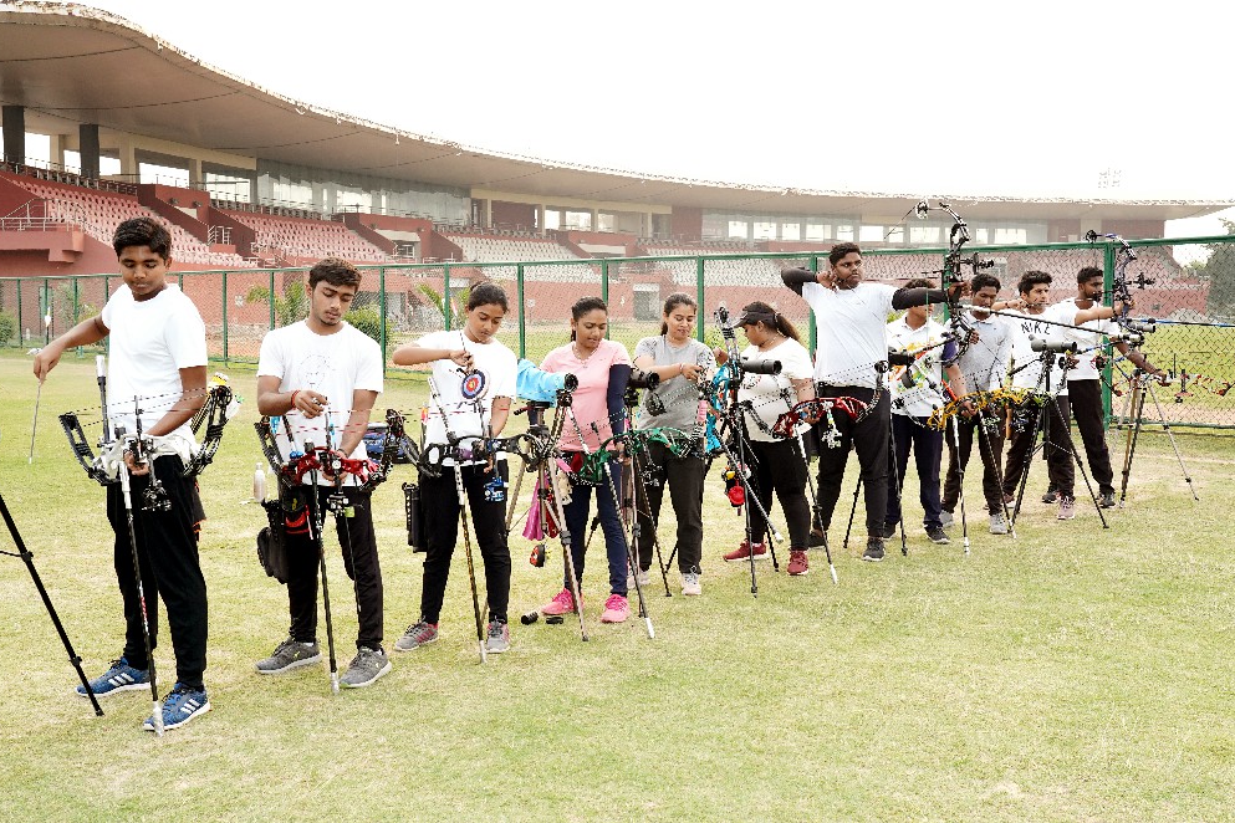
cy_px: 404
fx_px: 1132
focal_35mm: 33
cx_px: 621
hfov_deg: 57.2
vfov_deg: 40.0
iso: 1250
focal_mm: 32
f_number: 8
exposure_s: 1/200
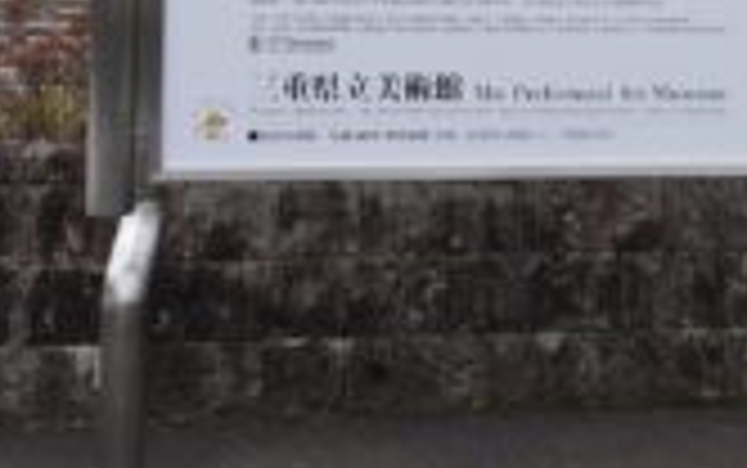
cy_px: -36
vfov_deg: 21.0
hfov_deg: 32.6
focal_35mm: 59
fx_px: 1202
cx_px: 688
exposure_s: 1/640
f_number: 4
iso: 160
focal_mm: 7.6
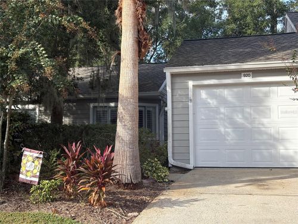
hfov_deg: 36.8
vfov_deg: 28.0
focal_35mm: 52
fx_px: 448
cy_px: 112
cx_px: 149
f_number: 1.6
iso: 32
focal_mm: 5.96
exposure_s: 1/873
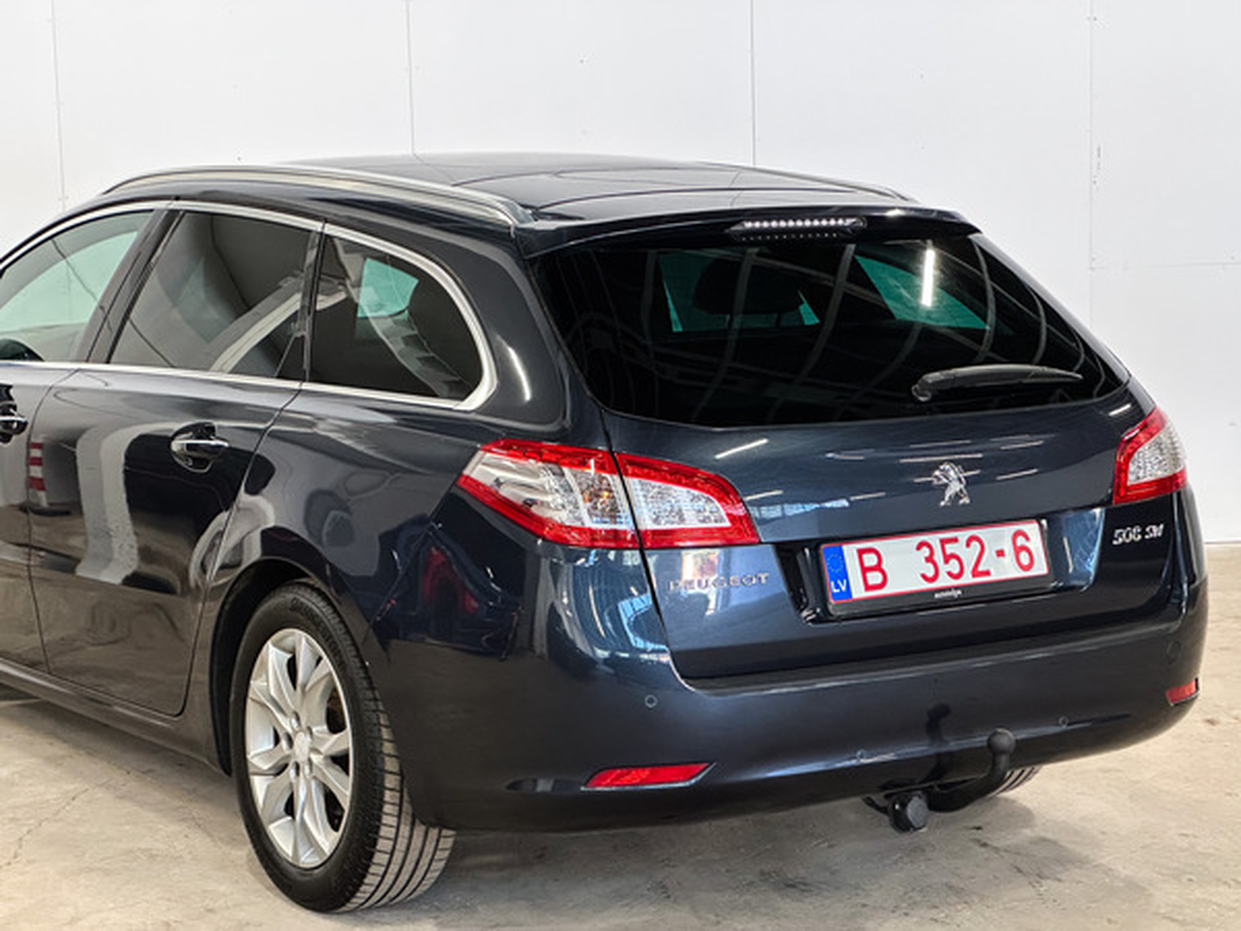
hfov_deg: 25.3
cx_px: 620
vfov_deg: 19.1
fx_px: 2760
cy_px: 466
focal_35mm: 77
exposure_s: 1/50
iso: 400
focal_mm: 9
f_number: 2.8
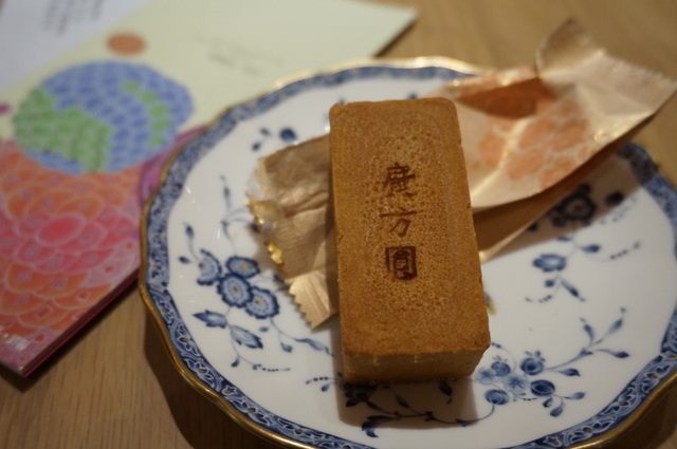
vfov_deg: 36.8
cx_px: 338
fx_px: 676
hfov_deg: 53.2
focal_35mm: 36
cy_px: 224
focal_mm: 24
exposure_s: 1/60
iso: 1600
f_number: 4.5
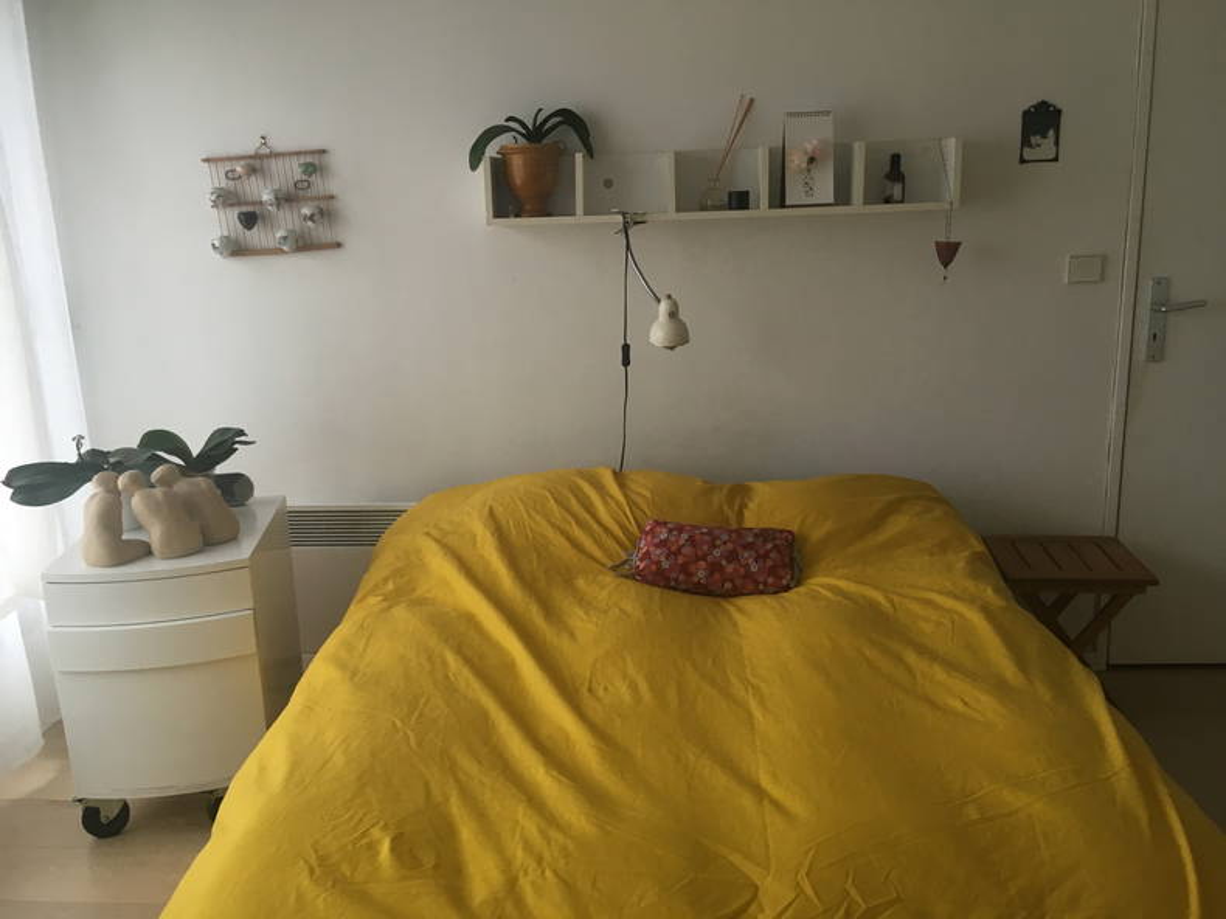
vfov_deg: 48.2
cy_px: 460
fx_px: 1027
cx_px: 613
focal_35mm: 29
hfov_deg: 61.7
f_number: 2.2
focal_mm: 4.15
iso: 40
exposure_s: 1/33
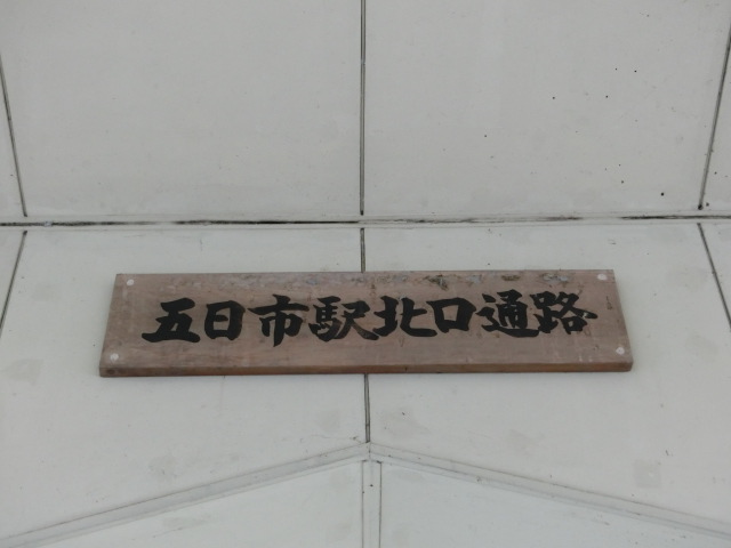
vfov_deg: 28.0
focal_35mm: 52
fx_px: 1098
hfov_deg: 36.8
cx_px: 366
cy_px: 274
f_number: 4.7
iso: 400
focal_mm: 9.3
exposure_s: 1/80
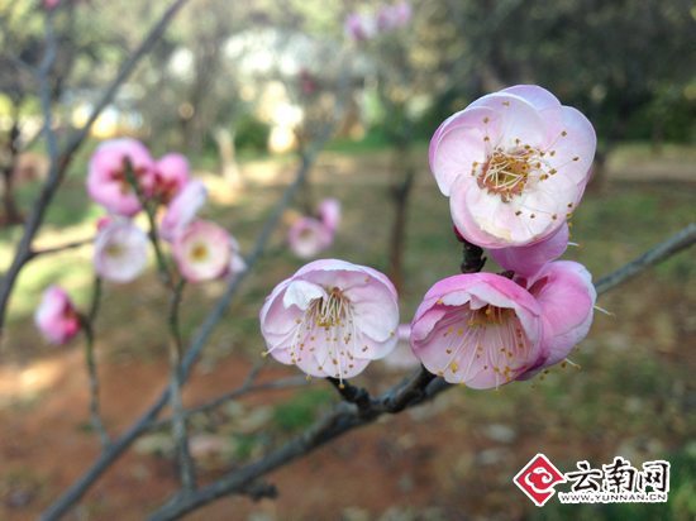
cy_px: 260
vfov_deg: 42.9
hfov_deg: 55.4
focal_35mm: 33
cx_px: 348
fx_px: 663
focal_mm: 4.12
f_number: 2.4
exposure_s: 1/182
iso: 50
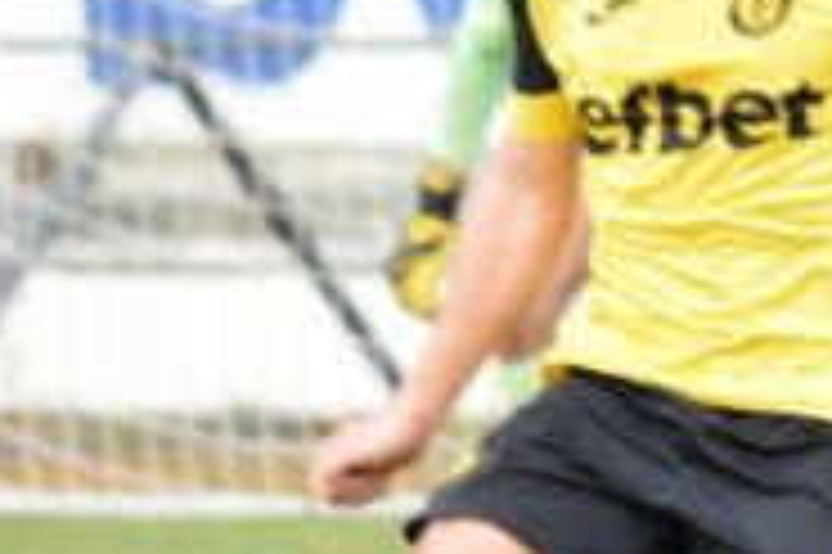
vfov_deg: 1.0
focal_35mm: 1378
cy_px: 266
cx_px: 854
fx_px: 31818
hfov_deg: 1.5
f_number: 5.6
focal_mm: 270
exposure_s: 1/640
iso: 1600
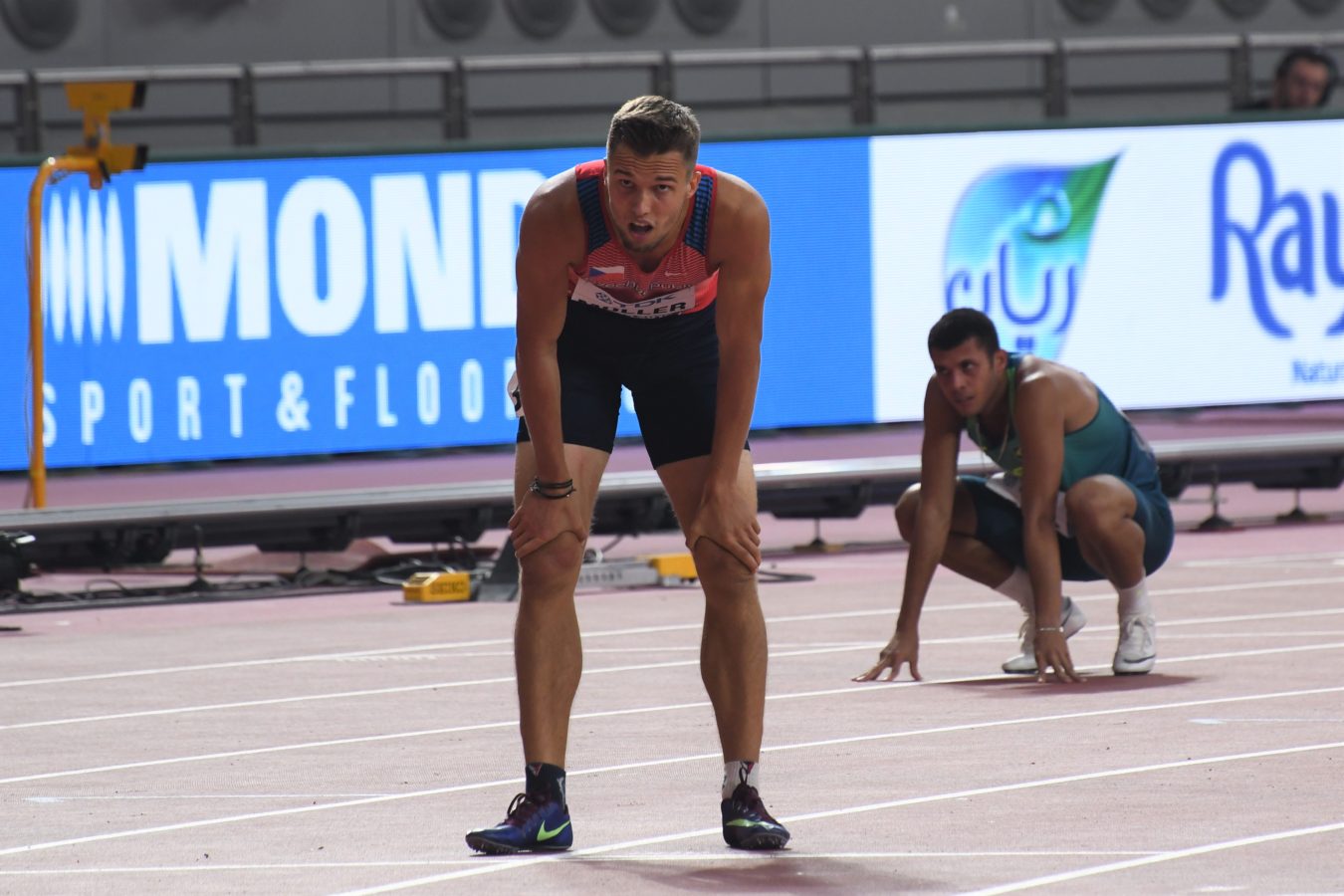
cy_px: 448
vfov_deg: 3.1
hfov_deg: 4.6
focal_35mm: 450
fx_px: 16799
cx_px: 672
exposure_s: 1/200
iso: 1000
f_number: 5.6
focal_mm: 300
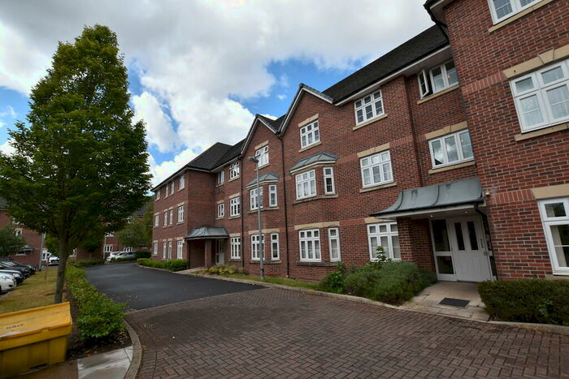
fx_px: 237
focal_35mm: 15
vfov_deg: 77.4
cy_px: 190
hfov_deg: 100.4
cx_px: 284
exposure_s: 1/200
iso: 100
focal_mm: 10
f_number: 7.1
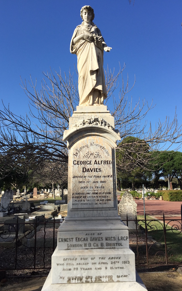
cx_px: 93
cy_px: 146
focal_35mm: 31
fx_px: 246
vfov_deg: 61.2
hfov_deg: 40.6
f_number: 2.2
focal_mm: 4.15
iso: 32
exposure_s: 1/1883
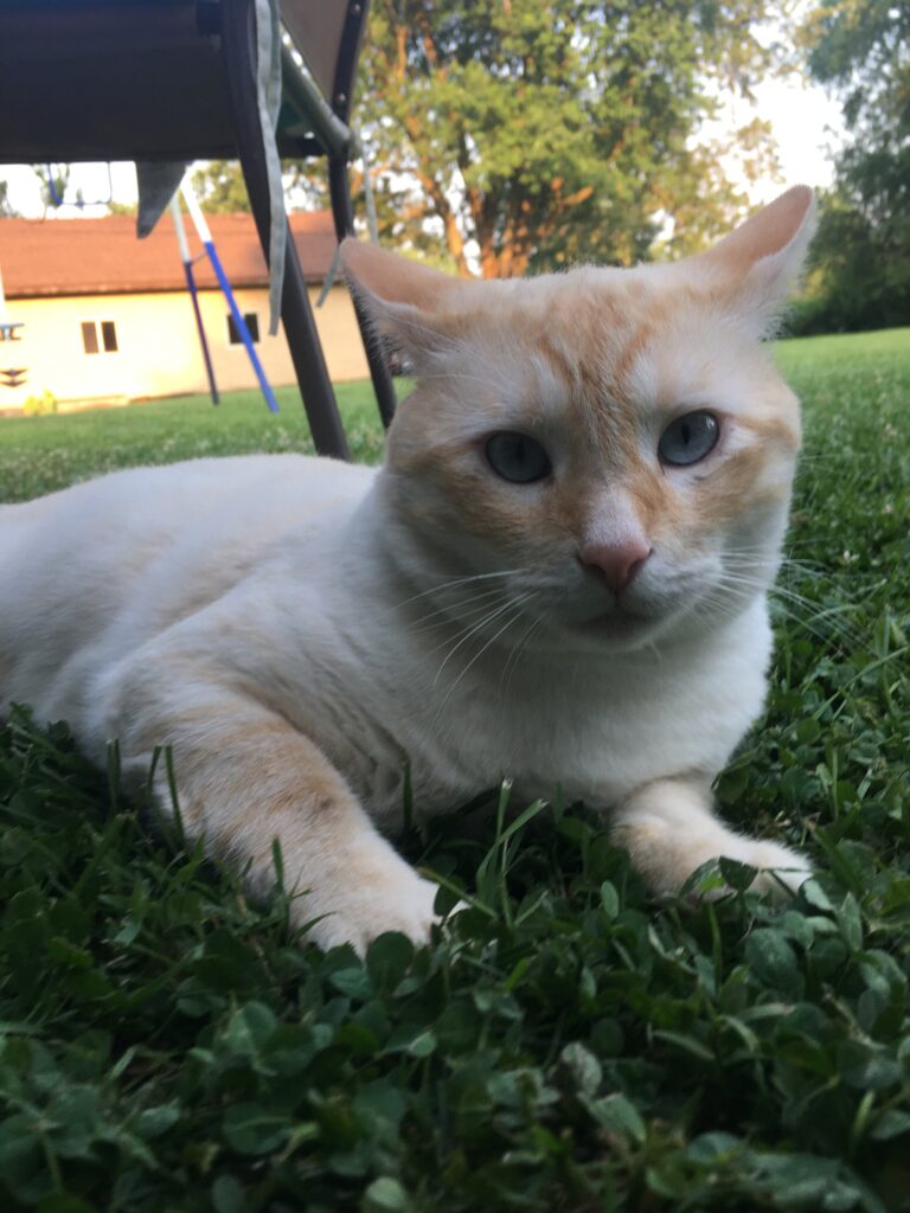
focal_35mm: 29
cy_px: 606
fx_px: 1016
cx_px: 455
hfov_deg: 48.2
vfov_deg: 61.7
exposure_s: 1/120
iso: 32
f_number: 2.2
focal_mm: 4.15
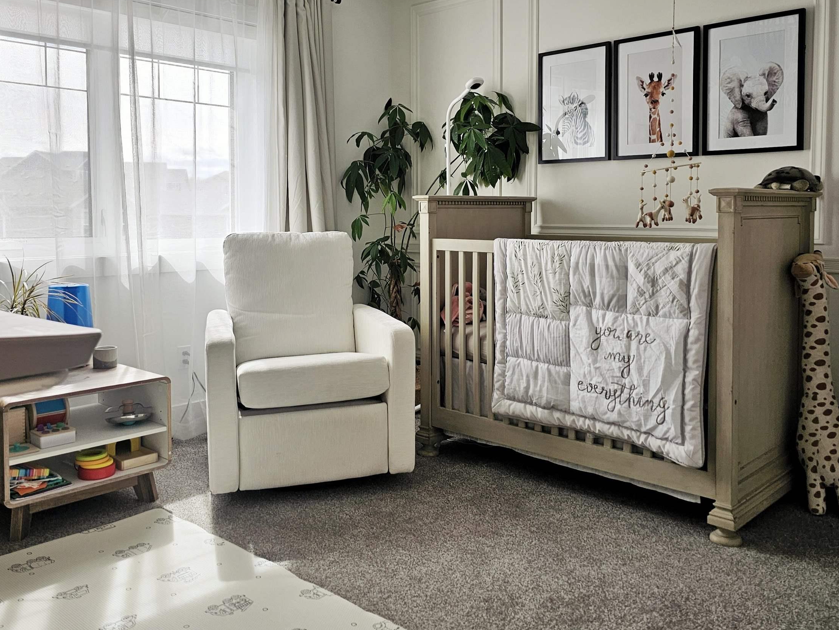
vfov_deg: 43.8
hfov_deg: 56.8
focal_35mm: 32
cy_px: 238
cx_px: 418
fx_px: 776
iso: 20
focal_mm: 6.3
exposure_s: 1/120
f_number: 1.7
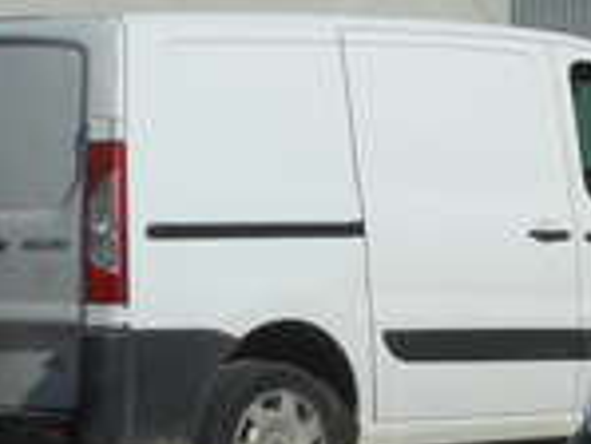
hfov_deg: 8.3
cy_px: -99
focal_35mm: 237
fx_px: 4050
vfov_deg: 6.2
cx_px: 647
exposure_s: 1/1000
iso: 80
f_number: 5.1
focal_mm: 10.5
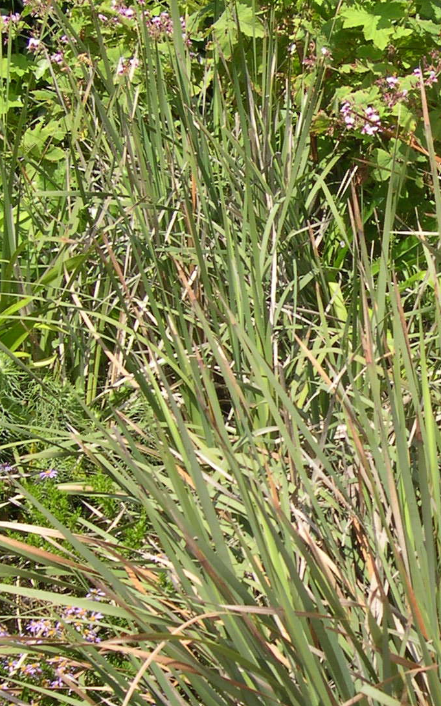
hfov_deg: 15.3
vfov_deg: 24.6
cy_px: 416
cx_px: 429
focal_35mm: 84
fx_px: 1615
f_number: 7.6
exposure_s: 1/117
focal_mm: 8
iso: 100
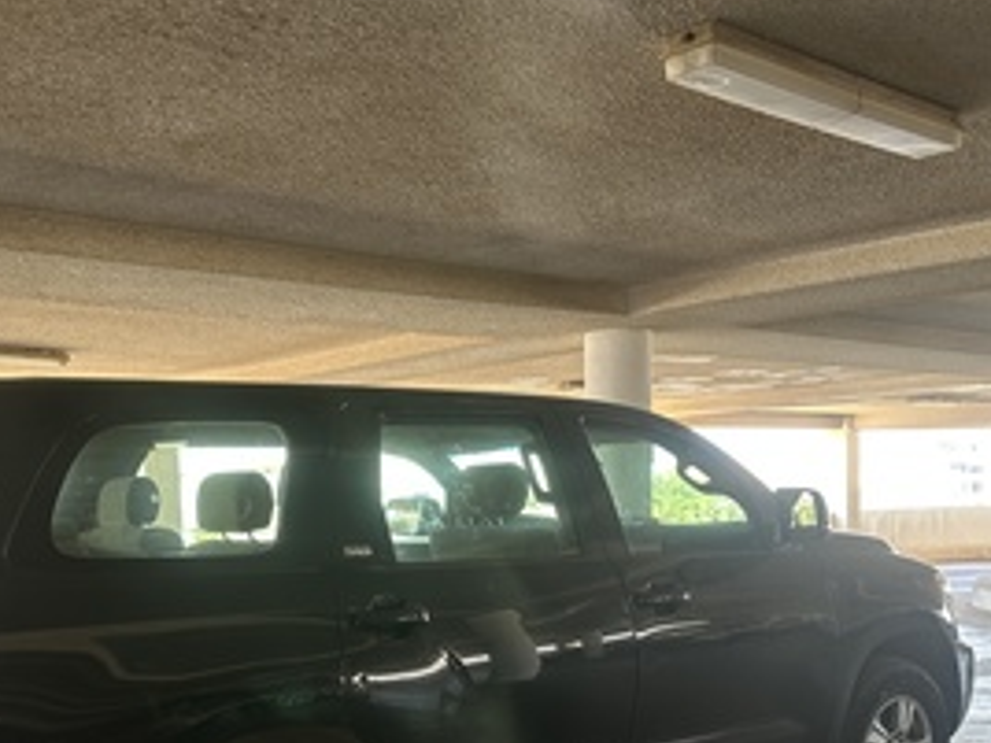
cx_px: 342
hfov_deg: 45.2
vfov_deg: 34.3
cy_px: 575
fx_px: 1174
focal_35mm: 41
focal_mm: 6.86
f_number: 1.78
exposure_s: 1/121
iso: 100
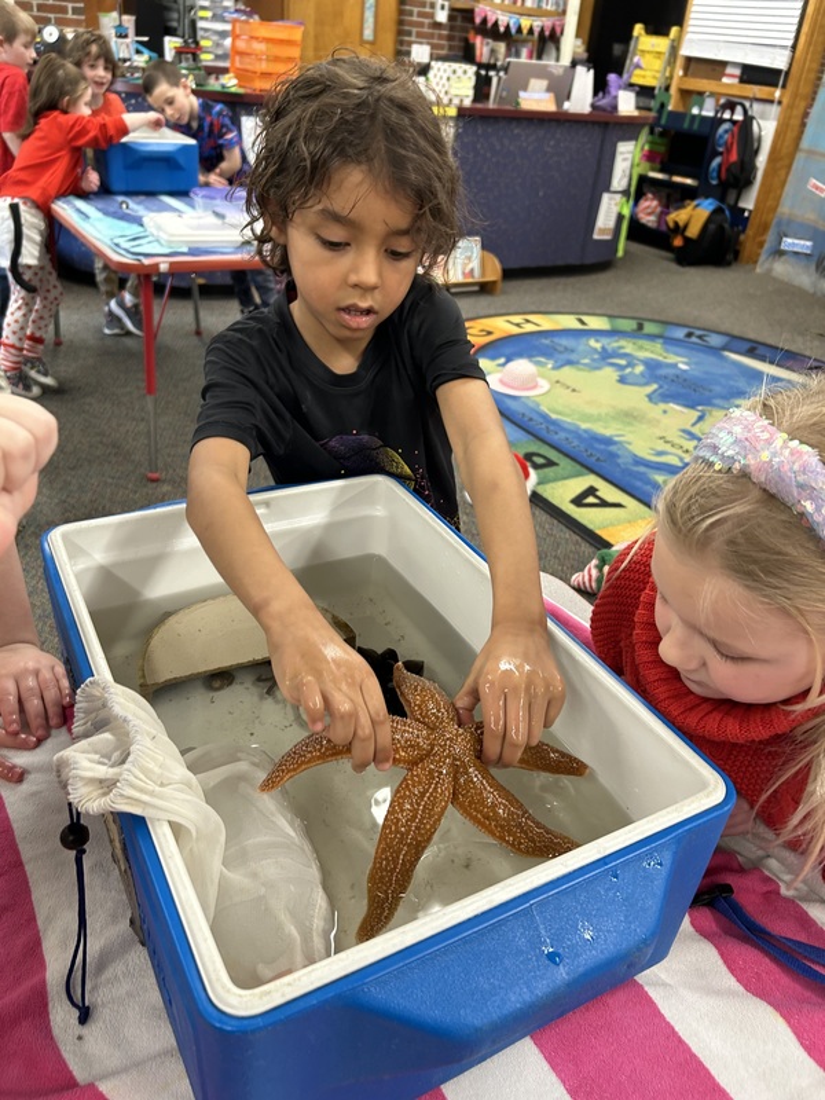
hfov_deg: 53.1
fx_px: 826
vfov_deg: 67.3
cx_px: 412
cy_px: 550
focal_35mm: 26
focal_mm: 5.7
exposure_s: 1/60
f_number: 1.5
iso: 125
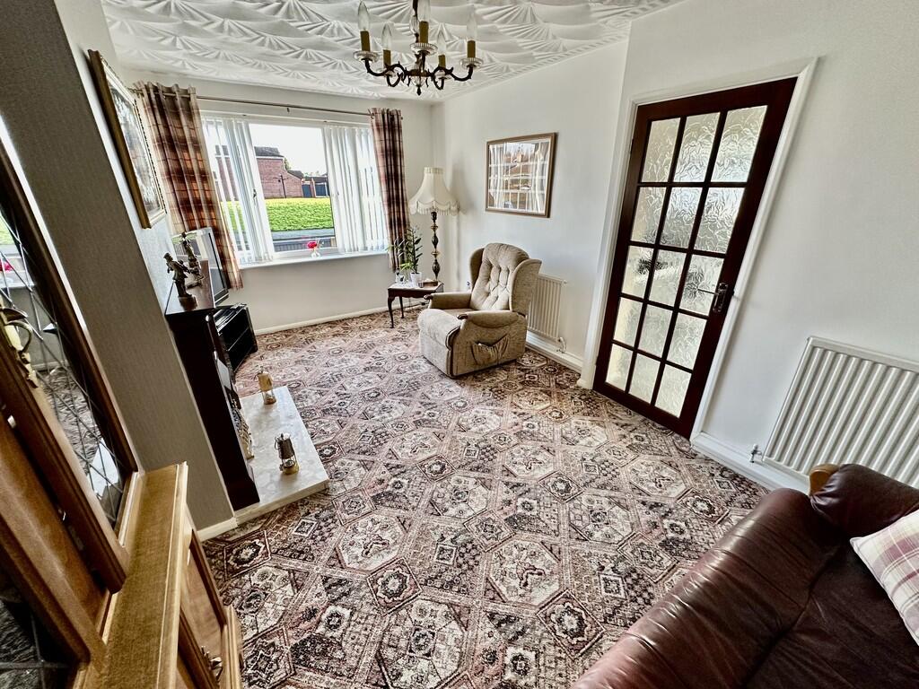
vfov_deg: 85.7
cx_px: 460
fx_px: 372
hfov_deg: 102.1
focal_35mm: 14
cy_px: 344
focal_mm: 2.22
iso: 200
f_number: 2.2
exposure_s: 1/99
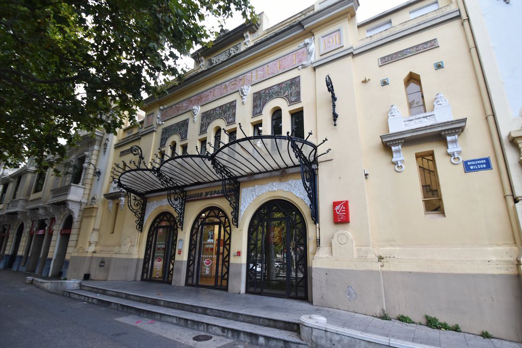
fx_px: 239
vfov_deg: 72.1
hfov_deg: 95.0
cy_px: 174
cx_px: 261
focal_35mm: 16
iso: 400
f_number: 4.5
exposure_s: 1/80
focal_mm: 11
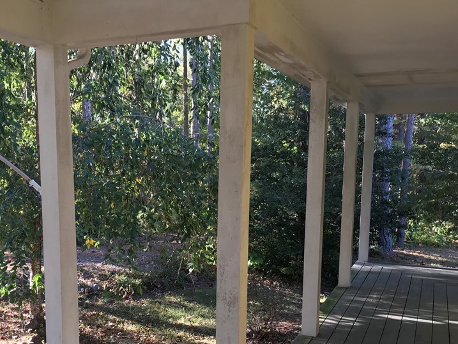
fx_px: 529
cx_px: 181
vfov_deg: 35.4
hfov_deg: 46.5
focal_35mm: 40
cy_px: 242
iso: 25
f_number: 1.8
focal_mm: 3.99
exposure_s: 1/60
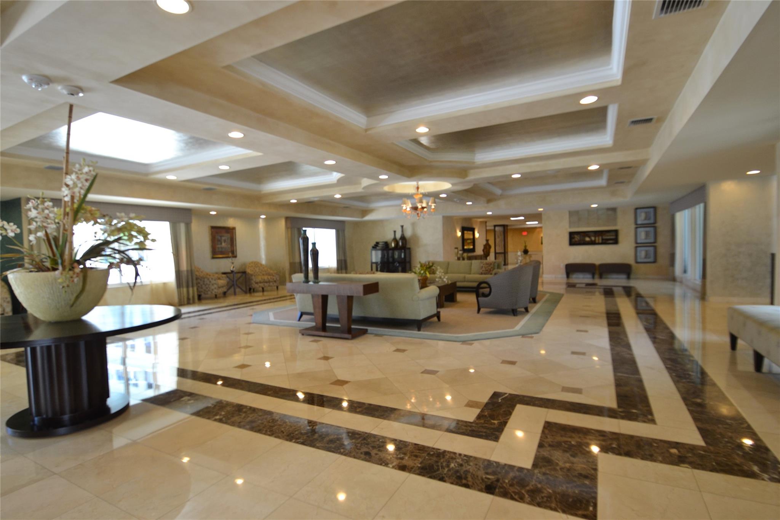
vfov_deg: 69.6
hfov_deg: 92.4
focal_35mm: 17
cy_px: 260
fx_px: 374
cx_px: 390
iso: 500
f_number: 3.5
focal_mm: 11.5
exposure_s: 1/60
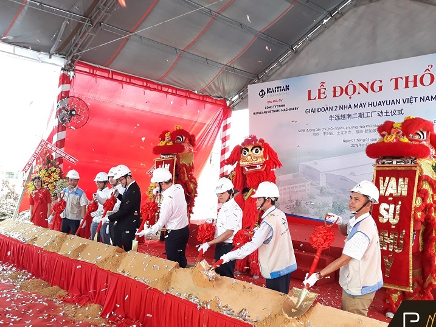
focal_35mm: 32
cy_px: 190
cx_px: 220
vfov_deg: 44.0
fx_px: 403
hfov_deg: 56.8
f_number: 1.7
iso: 50
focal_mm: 3.71
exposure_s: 1/100
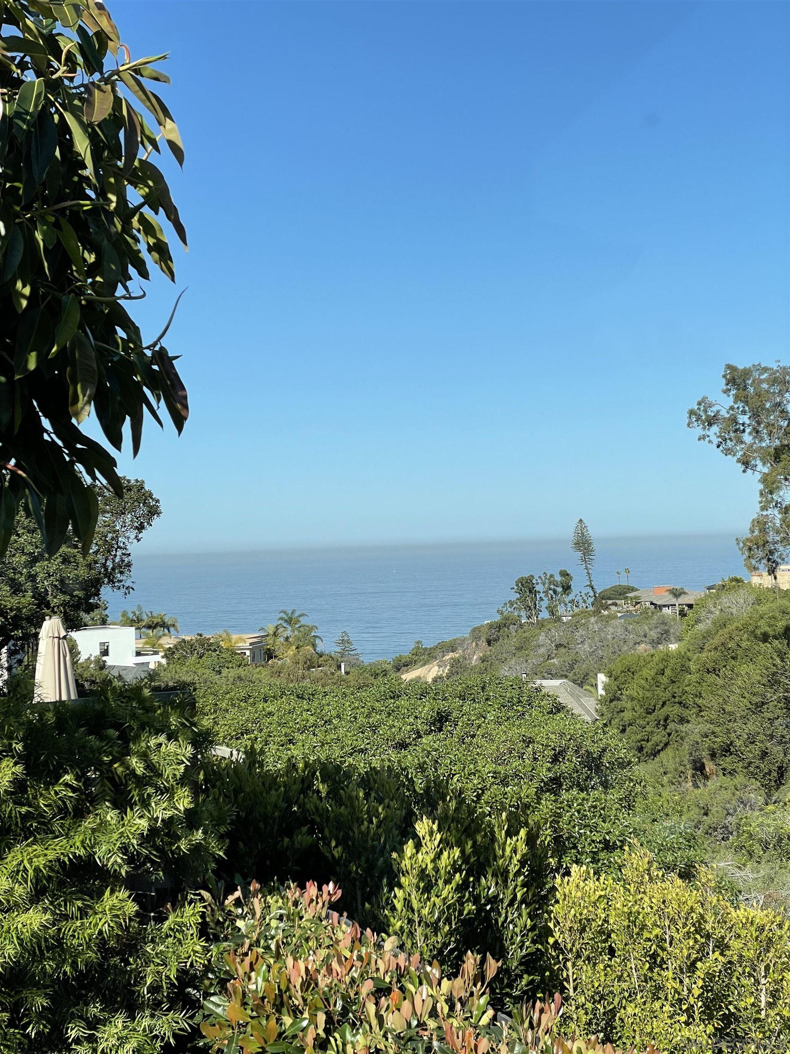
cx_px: 395
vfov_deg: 36.8
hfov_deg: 28.0
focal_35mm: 52
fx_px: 1582
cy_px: 527
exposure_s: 1/1170
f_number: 2
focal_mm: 6
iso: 25
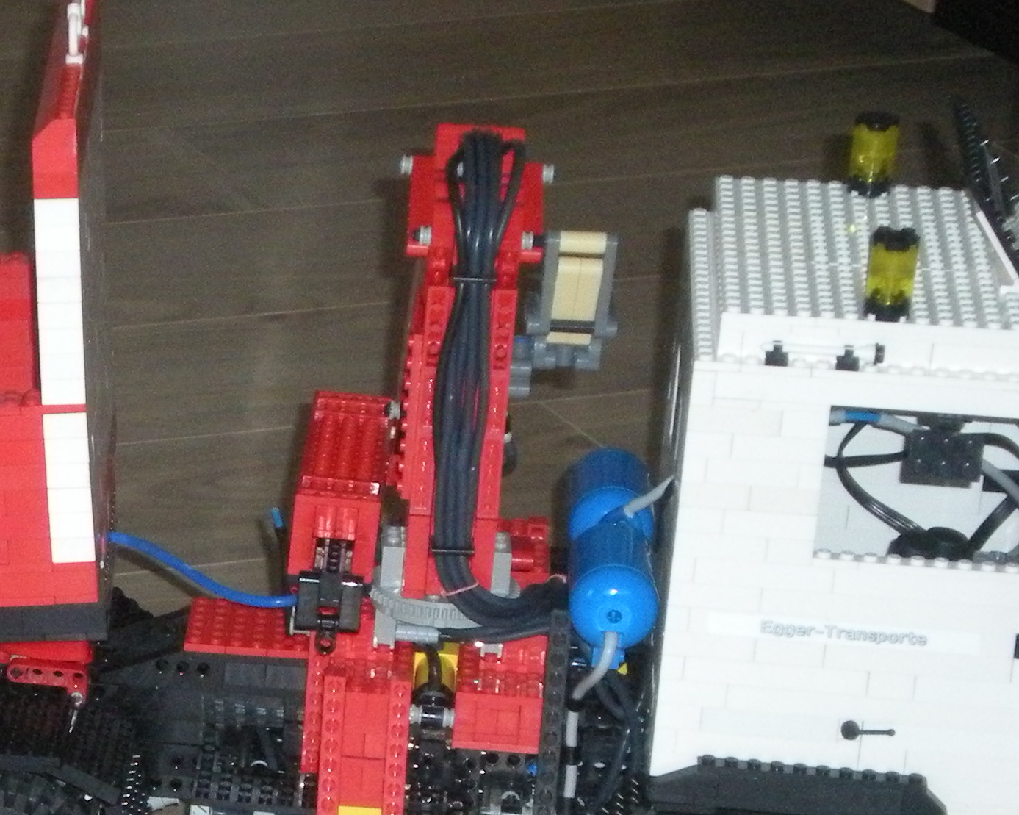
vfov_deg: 9.1
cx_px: -45
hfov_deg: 11.2
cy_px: 608
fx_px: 5126
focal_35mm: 170
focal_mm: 12.3
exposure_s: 1/125
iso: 436
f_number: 4.6
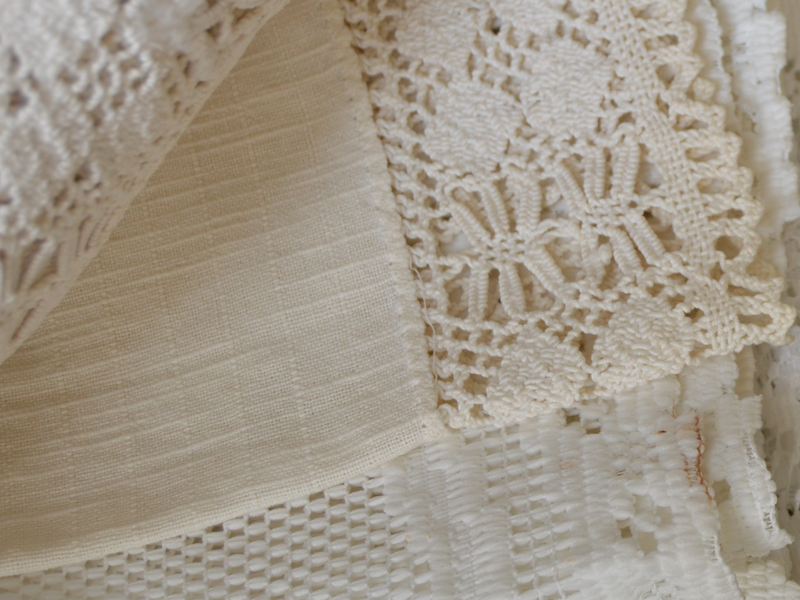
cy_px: 203
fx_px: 2380
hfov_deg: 18.7
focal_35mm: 103
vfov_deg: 14.3
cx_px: 732
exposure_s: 1/200
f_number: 4.5
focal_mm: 32
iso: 200
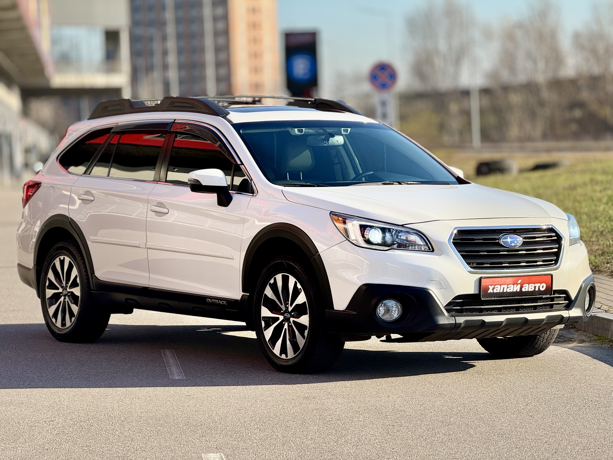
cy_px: 230
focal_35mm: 120
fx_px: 2125
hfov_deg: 16.4
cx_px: 306
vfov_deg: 12.3
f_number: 2.8
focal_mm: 15.66
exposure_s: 1/951
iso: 50
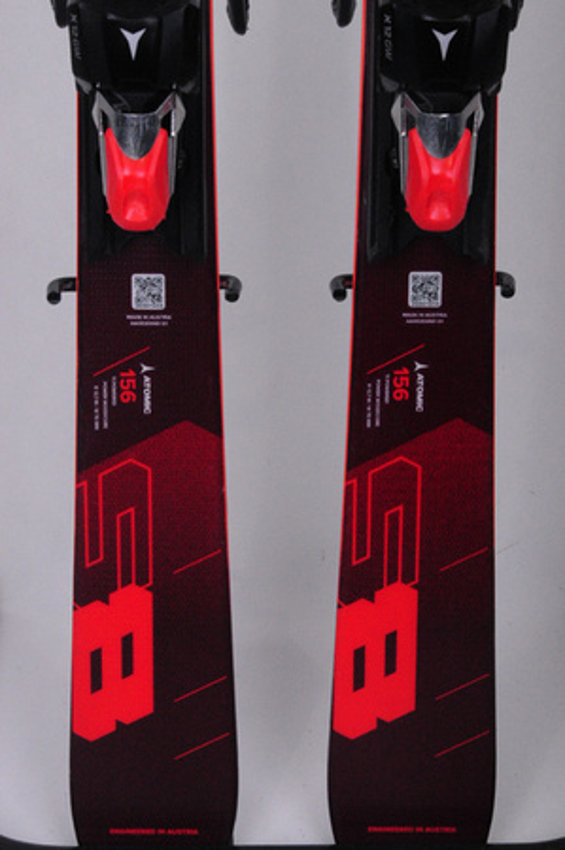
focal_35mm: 120
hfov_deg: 11.4
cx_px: 282
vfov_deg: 17.1
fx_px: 2831
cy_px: 425
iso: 3200
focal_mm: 80
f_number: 16
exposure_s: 1/180
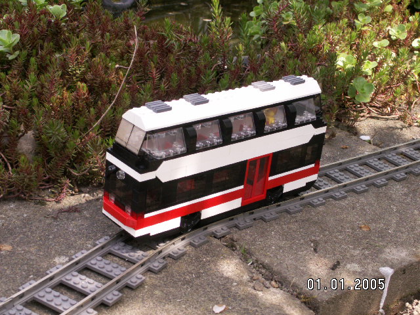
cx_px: 210
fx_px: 752
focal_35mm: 62
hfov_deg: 31.2
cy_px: 158
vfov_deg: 23.7
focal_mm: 10.28
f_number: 4.5
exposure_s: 1/125
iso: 50
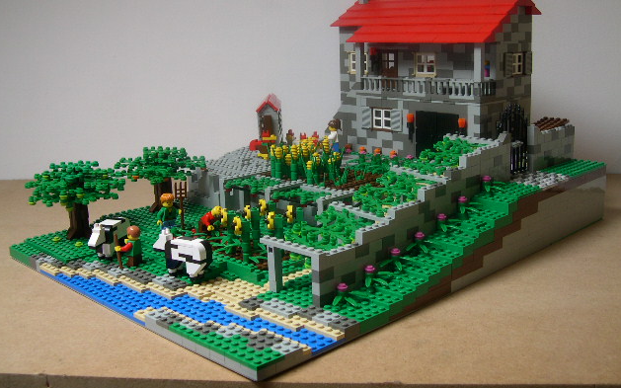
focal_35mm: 41
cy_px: 158
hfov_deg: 48.2
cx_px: 307
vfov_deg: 31.2
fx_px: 694
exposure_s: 1/27.2
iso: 100
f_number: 2.8
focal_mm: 8
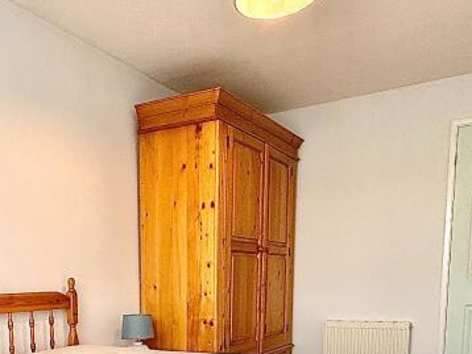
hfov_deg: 46.1
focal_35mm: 40
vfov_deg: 32.4
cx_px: 158
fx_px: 546
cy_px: 374
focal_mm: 2.22
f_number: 2.2
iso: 125
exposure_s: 1/99
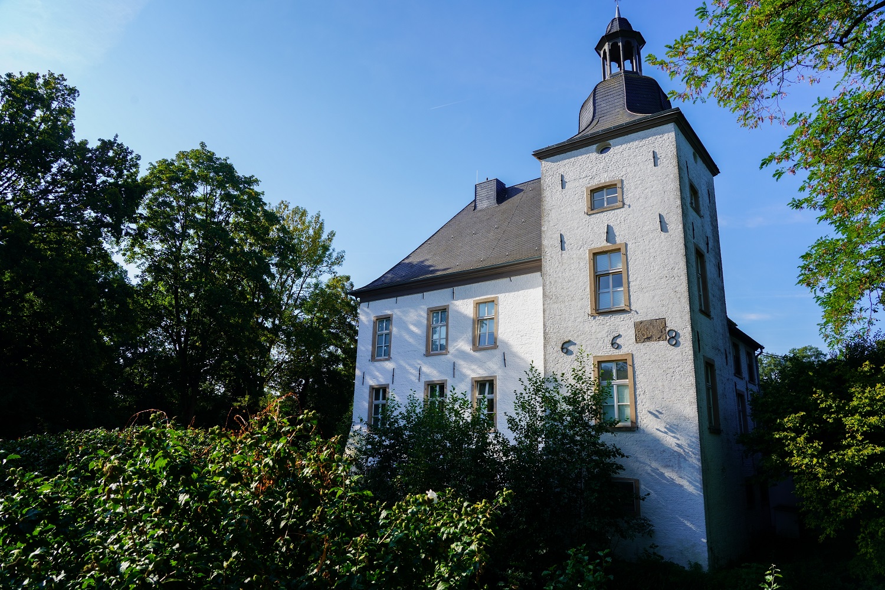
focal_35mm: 24
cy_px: 295
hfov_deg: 73.7
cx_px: 442
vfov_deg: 53.1
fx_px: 590
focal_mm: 24
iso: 100
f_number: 9
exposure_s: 1/125
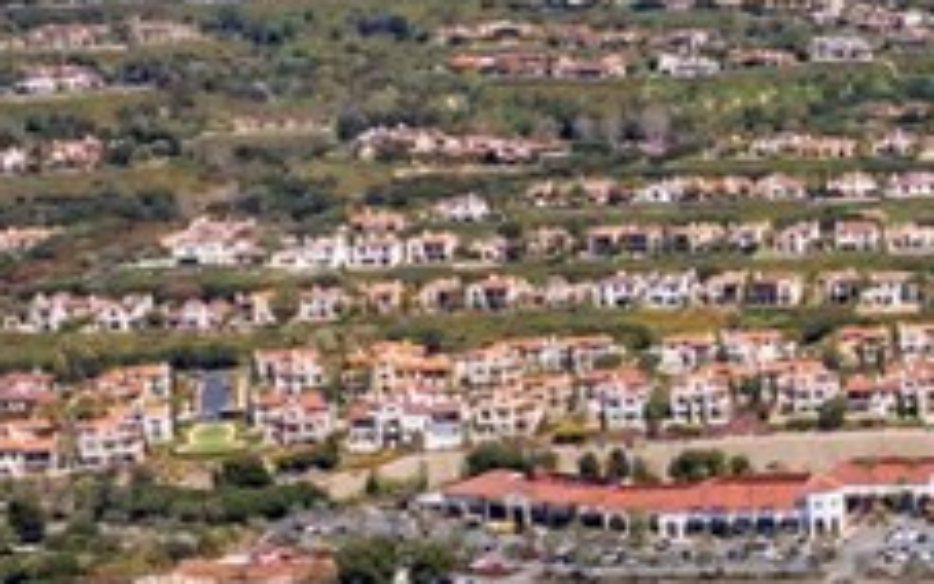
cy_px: 650
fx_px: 2572
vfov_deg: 12.7
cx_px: 1370
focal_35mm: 101
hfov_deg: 18.4
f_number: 2.8
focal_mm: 8.38
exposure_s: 1/500
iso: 100
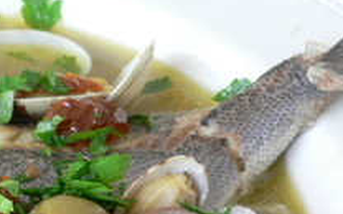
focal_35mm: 89
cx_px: -49
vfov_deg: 14.5
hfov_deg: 21.9
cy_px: 208
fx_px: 832
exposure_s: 1/30
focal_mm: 5.8
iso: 100
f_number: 2.8
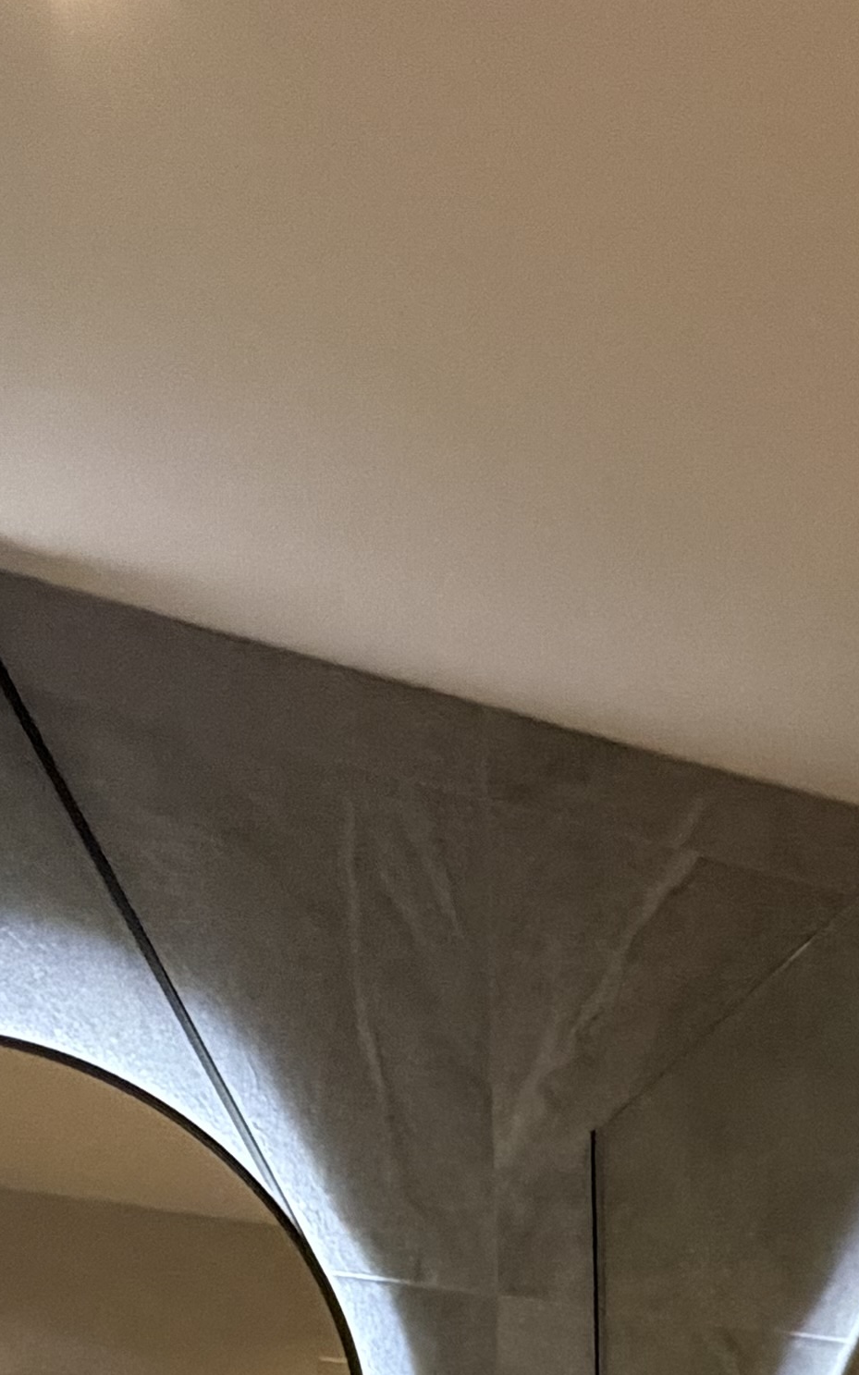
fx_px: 2136
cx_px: 976
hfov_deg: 21.4
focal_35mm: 57
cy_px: 1940
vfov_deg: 27.4
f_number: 2.2
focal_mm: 2.22
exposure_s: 1/50
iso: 640
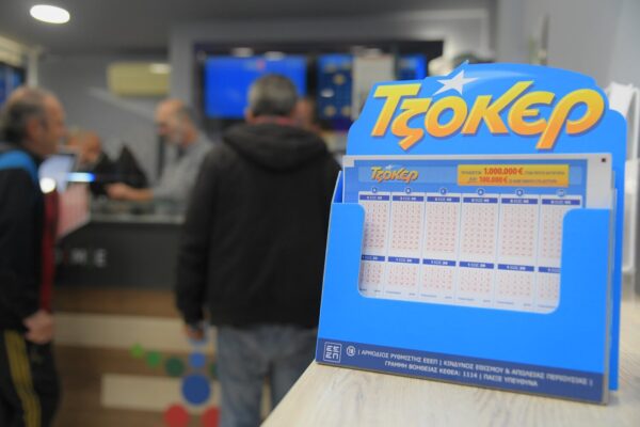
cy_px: 214
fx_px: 676
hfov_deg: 50.7
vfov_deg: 35.1
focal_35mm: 38
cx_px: 320
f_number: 4
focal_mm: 38
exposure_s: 1/250
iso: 1600
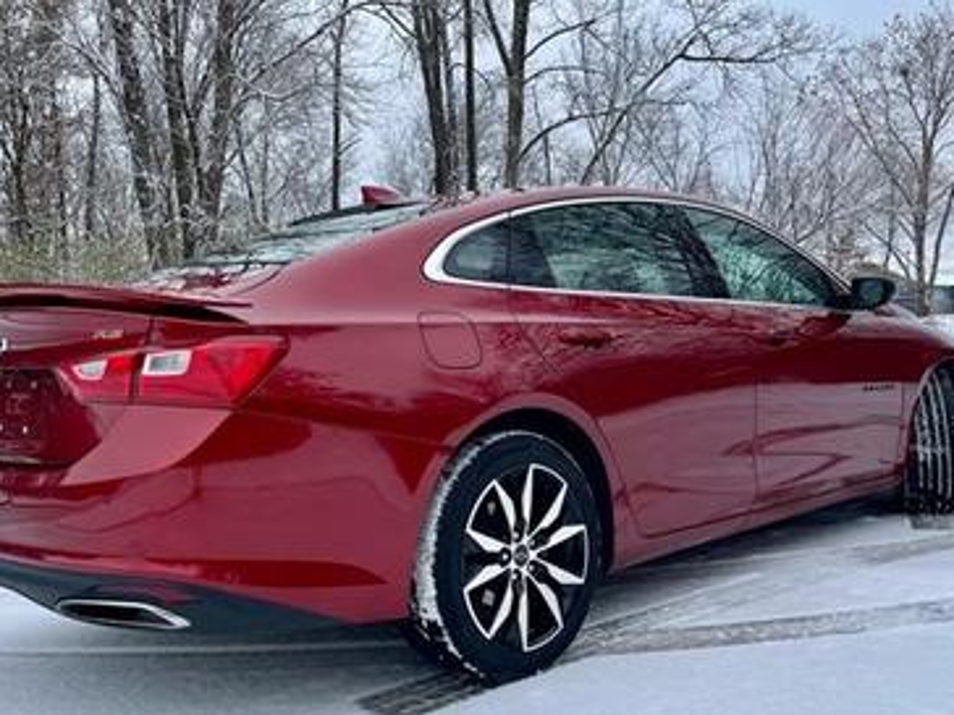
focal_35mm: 36
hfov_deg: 51.3
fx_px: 992
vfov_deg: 39.7
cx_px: 448
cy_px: 367
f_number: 1.6
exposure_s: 1/1000
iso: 50
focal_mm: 5.1
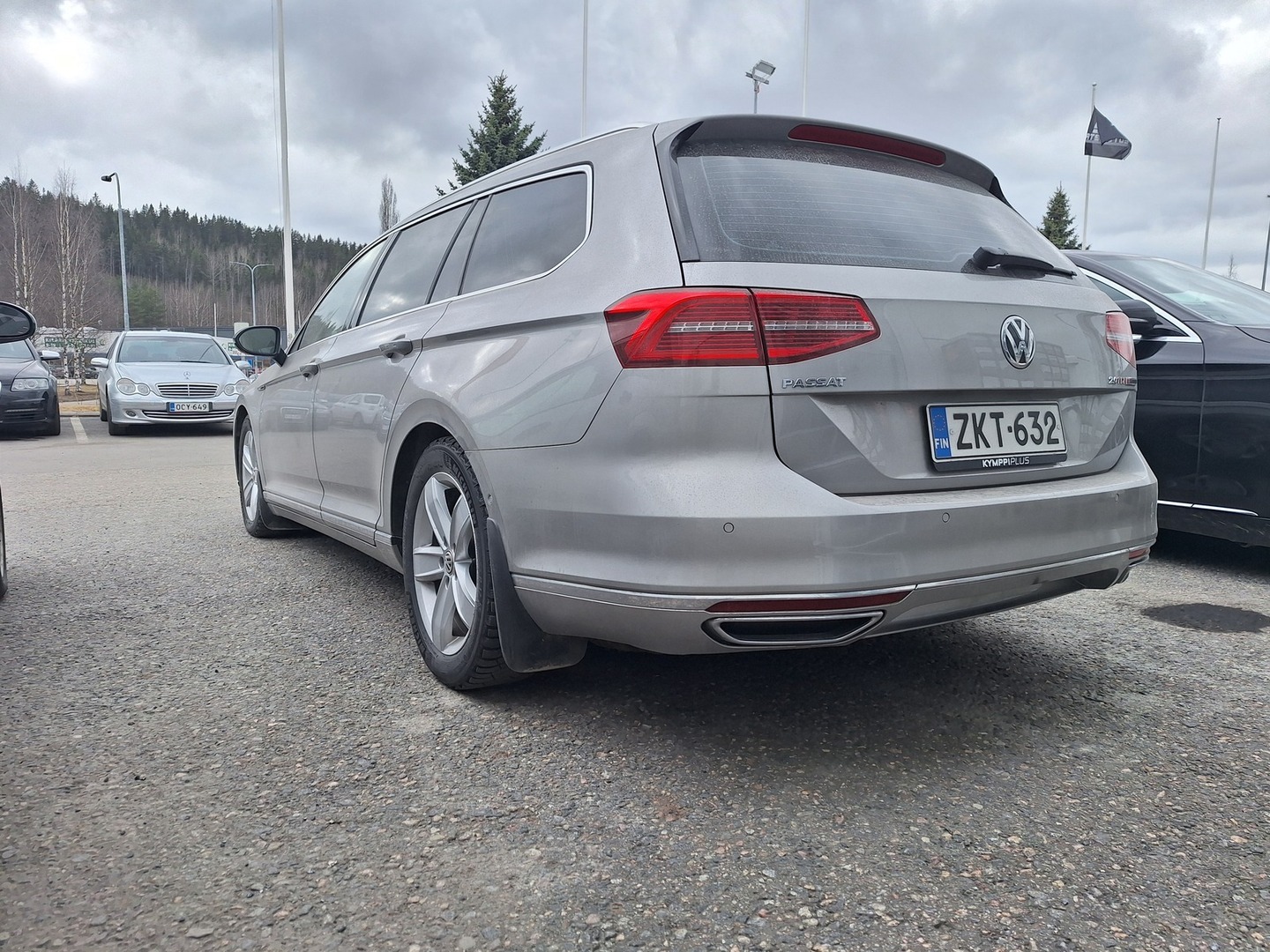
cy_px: 476
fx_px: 844
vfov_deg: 58.9
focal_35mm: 23
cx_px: 635
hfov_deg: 73.9
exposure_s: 1/773
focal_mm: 5.54
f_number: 1.8
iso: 40
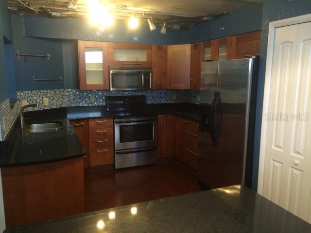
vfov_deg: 46.8
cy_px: 116
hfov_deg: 60.0
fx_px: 270
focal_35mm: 30
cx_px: 156
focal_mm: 4.12
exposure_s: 1/30
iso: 160
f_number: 2.2
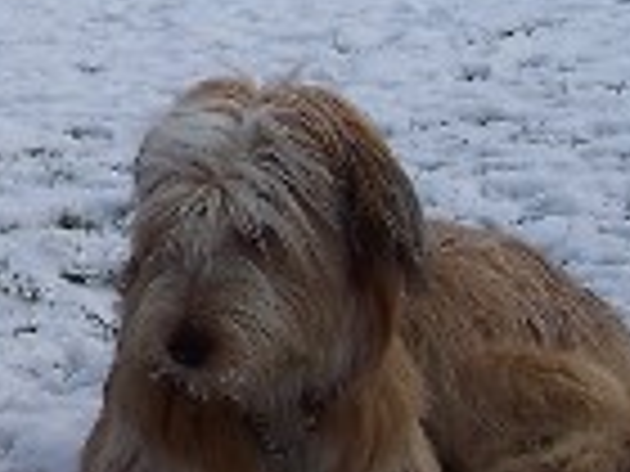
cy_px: 13
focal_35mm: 146
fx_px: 2657
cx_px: -50
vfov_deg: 10.1
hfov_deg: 13.3
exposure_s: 1/500
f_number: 5.6
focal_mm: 5.6
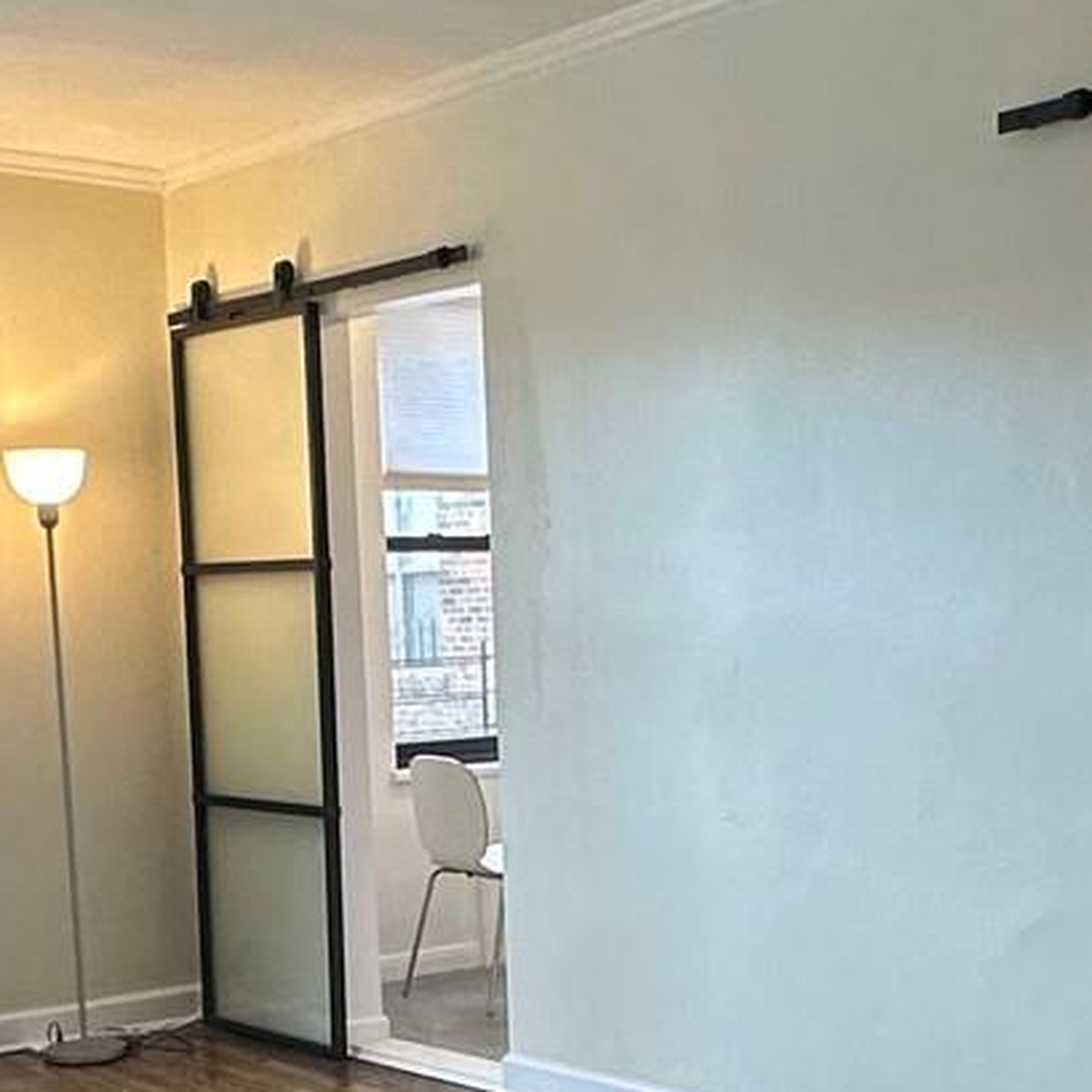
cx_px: 657
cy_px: 934
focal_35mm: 62
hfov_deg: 27.7
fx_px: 2213
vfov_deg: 27.0
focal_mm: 2.22
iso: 160
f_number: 2.2
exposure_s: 1/60
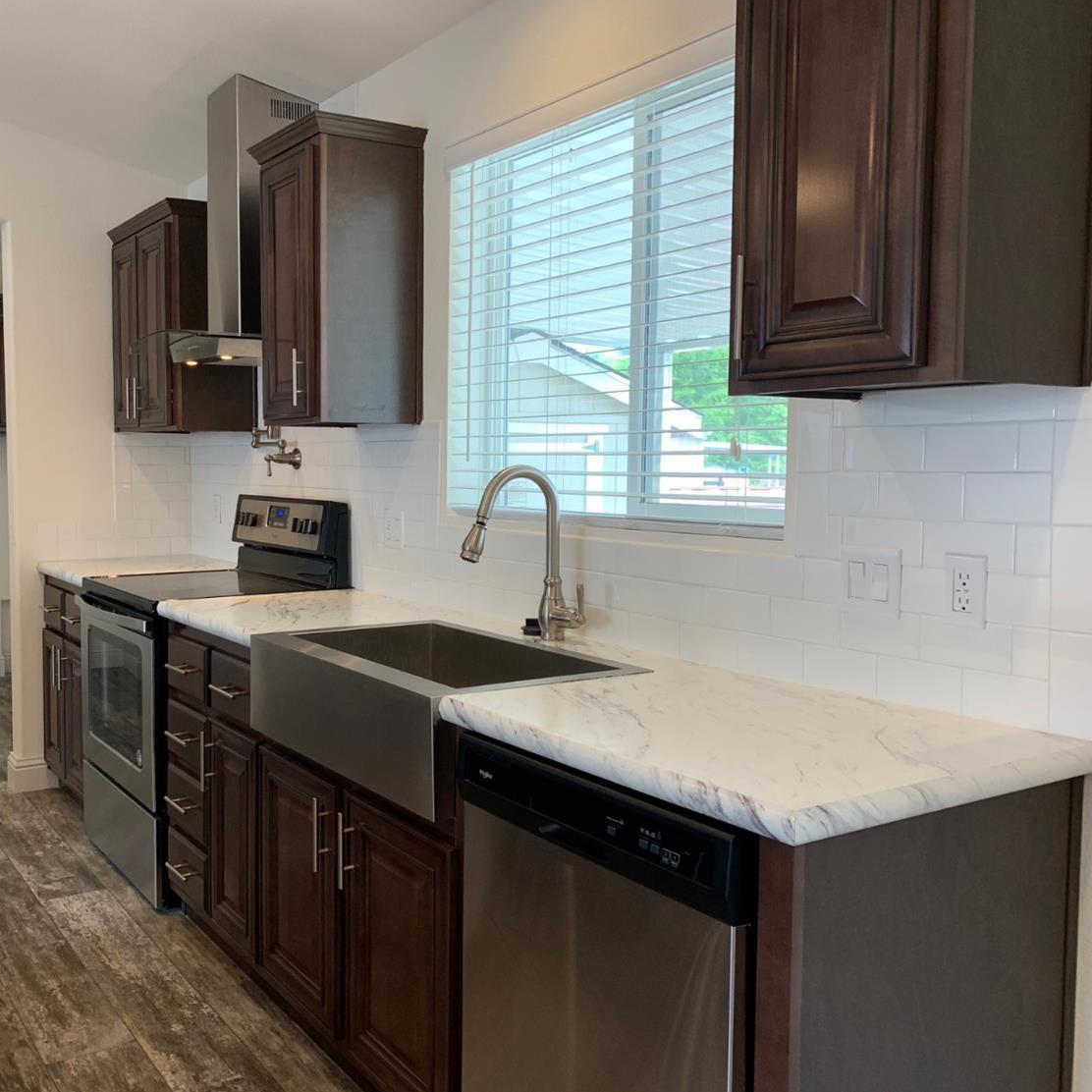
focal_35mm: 31
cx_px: 407
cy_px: 543
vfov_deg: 52.5
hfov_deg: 52.0
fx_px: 1106
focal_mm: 4.25
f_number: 1.8
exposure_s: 1/60
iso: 50
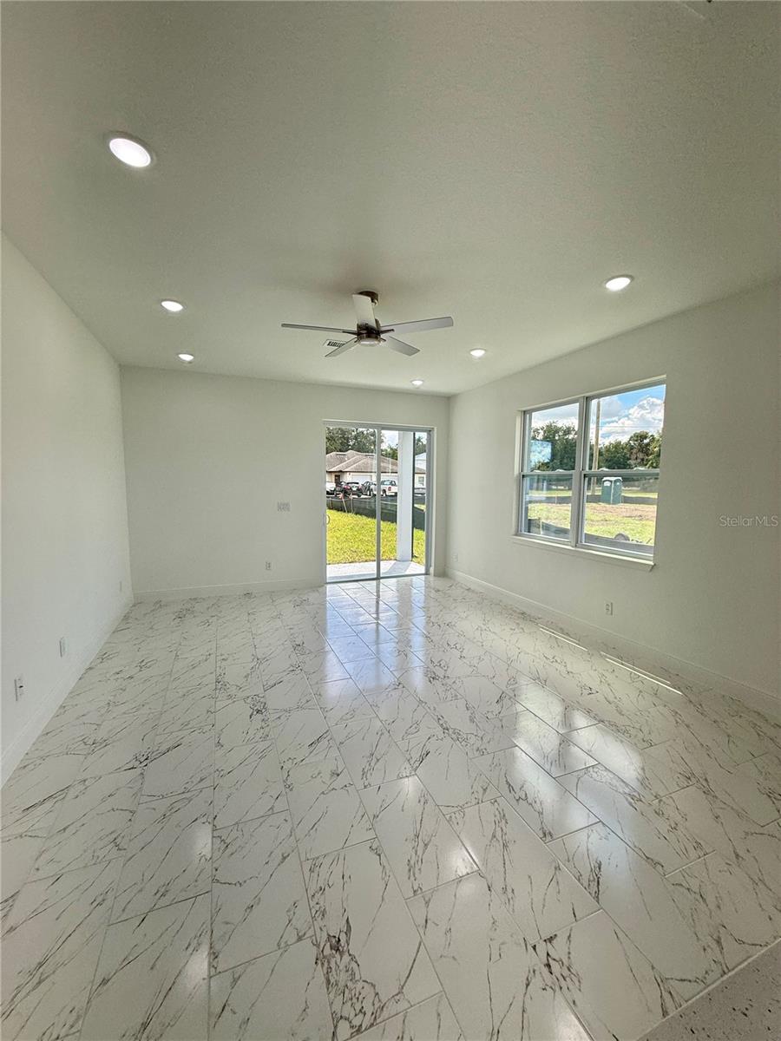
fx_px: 421
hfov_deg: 85.7
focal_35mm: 14
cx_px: 390
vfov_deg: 102.1
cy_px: 520
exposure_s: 1/451
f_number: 2.2
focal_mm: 2.22
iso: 64
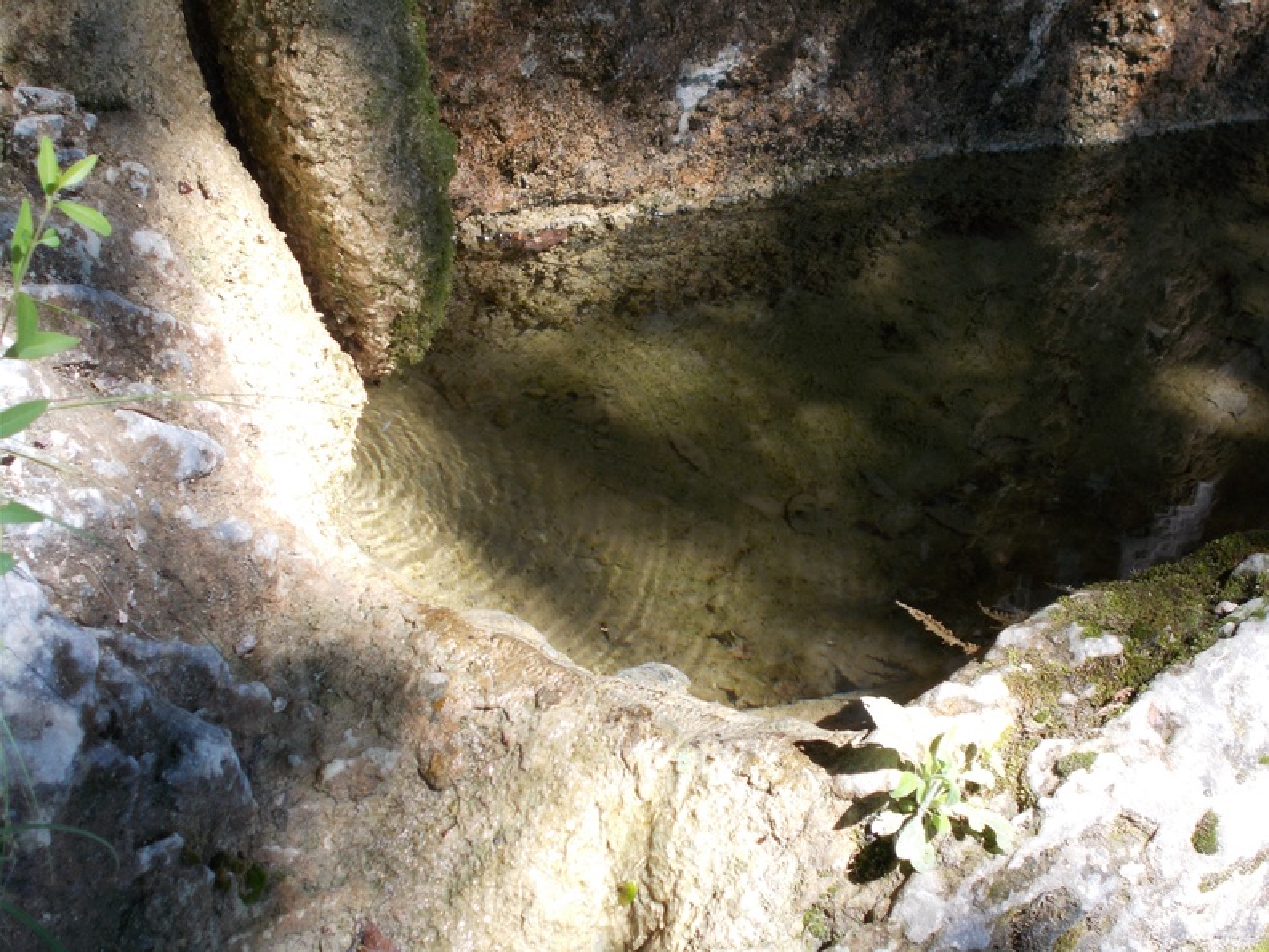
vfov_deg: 19.4
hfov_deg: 25.7
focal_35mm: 76
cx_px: 634
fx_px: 2786
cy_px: 476
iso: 80
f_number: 5.8
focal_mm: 13.5
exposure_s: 1/60
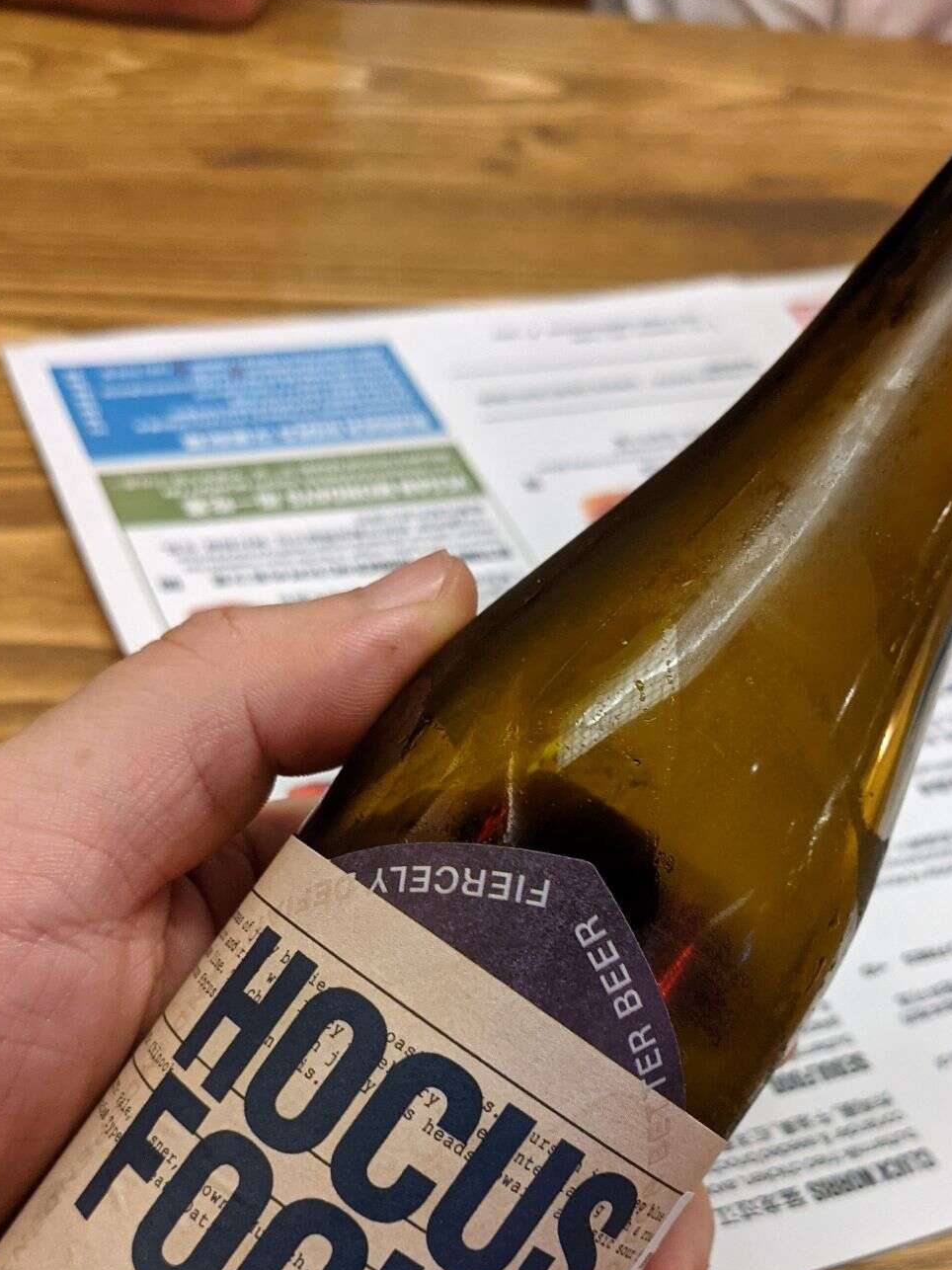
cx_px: 576
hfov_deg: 33.5
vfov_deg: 42.9
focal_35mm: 43
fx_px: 1577
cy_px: 901
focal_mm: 4.38
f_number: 1.73
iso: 448
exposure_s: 1/24
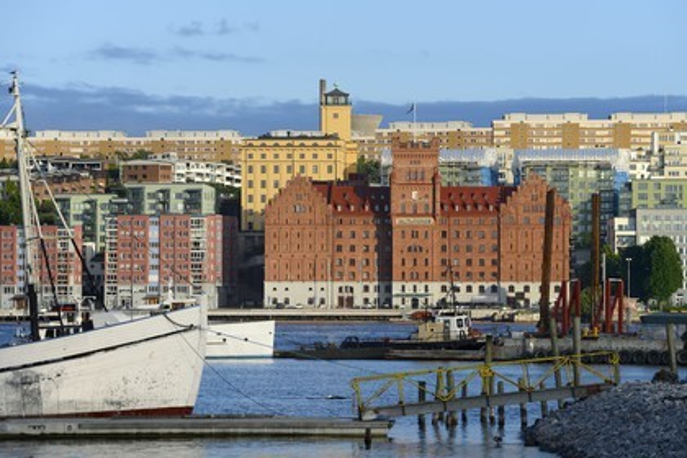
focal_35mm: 185
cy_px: 229
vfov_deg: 7.4
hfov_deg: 11.1
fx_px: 3530
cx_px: 344
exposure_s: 1/250
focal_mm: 185
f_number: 10
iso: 200
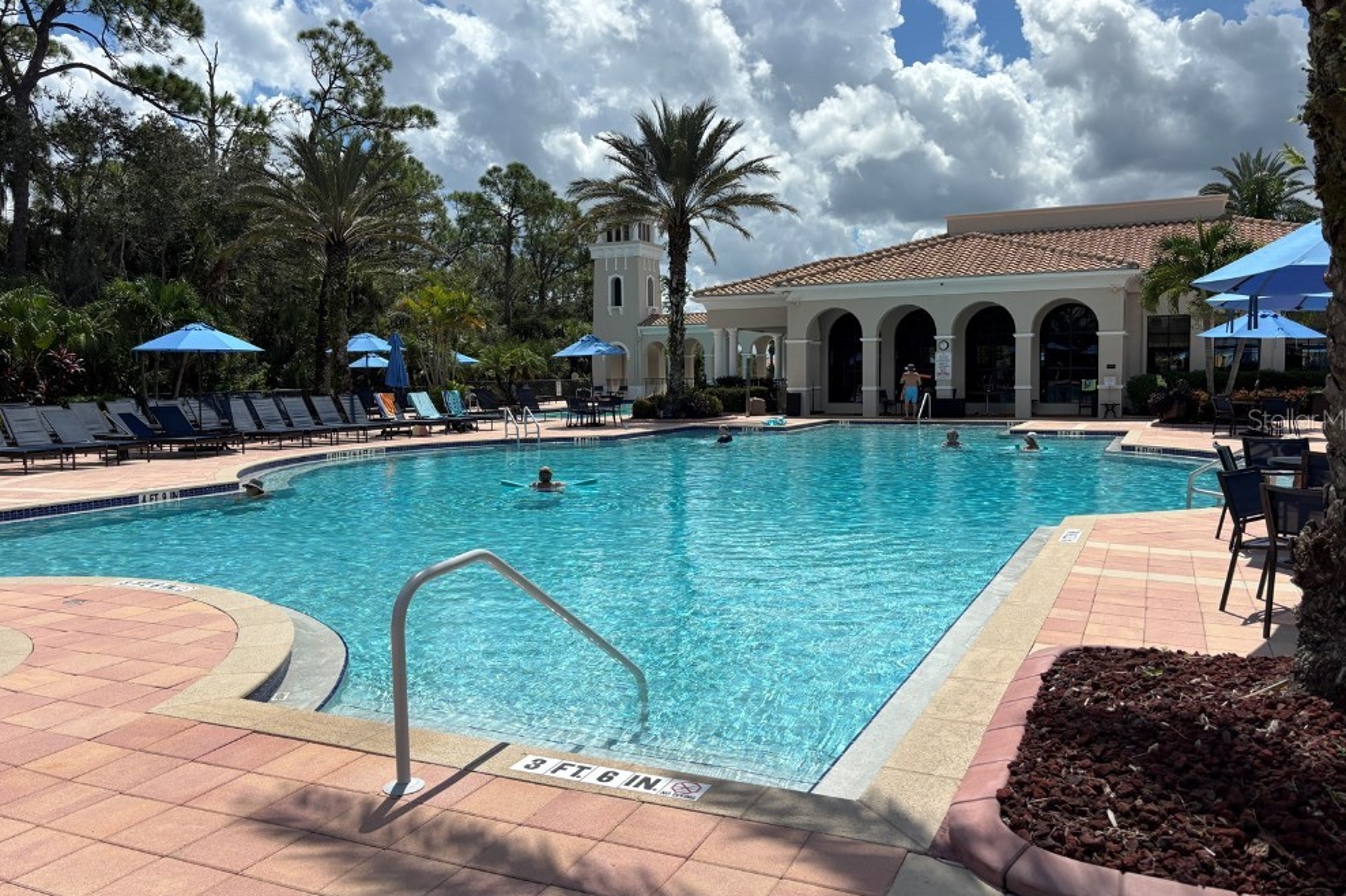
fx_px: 1047
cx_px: 679
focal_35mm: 28
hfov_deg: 65.5
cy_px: 419
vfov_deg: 46.4
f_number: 1.6
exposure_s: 1/7194
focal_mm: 5.96
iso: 50
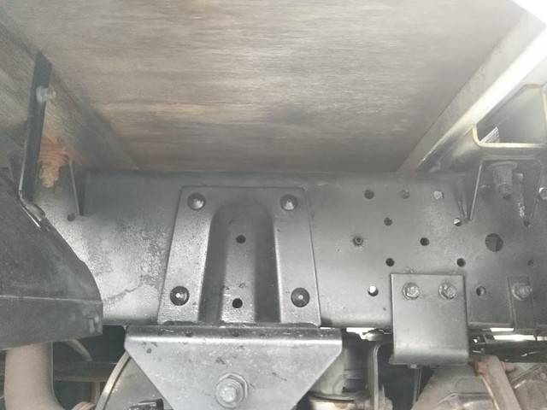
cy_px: 205
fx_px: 474
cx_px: 274
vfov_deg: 46.8
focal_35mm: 30
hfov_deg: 60.0
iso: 250
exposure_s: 1/30
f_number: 2.2
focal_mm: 4
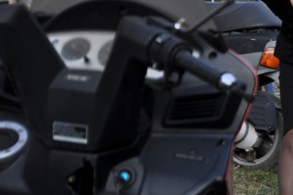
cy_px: 10
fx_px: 3406
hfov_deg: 4.9
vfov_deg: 3.3
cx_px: 449
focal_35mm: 419
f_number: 5.6
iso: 200
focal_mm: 90
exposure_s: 1/160
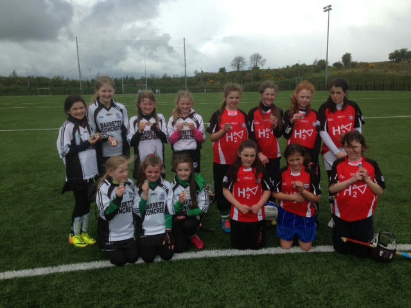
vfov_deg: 42.9
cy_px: 154
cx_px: 206
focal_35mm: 33
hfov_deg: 55.4
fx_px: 392
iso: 50
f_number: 2.4
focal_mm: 4.12
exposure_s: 1/1869
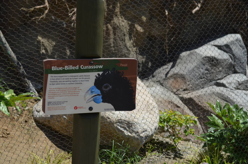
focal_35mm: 82
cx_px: 124
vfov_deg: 16.5
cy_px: 82
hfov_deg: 24.7
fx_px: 567
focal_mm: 55
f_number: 8
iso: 110
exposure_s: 1/250
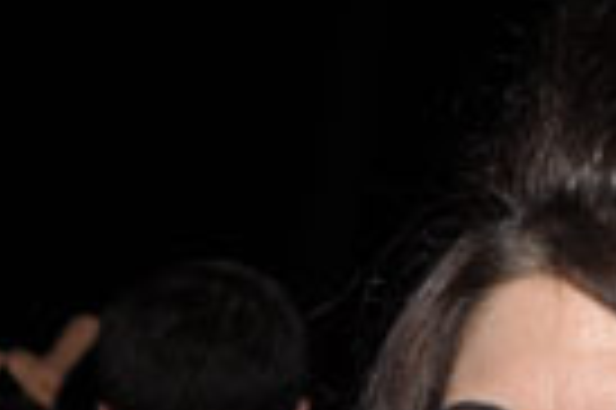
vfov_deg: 16.3
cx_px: 459
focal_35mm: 79
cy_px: 541
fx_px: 1350
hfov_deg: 25.4
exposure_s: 1/60
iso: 400
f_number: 4
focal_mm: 18
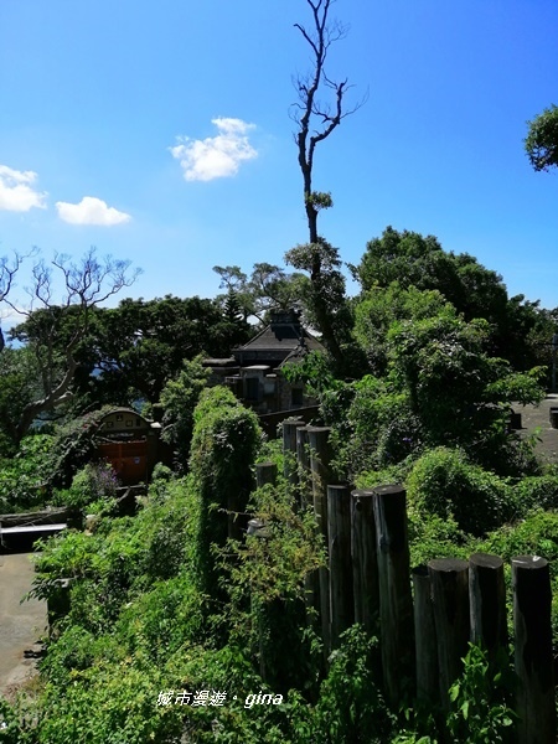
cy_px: 372
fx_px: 559
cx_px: 279
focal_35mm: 26
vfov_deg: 67.3
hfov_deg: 53.1
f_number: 2.2
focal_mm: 3.81
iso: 50
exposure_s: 1/1344
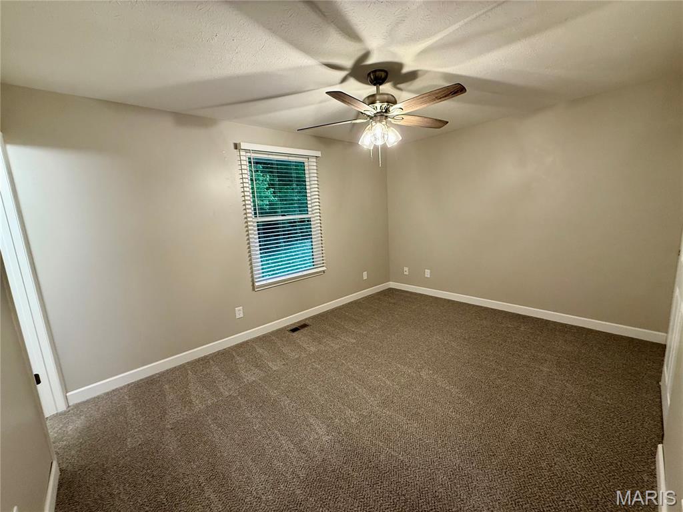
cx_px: 342
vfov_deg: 85.7
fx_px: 276
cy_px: 256
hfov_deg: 102.1
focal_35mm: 14
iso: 250
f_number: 2.2
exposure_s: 1/60
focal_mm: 2.22
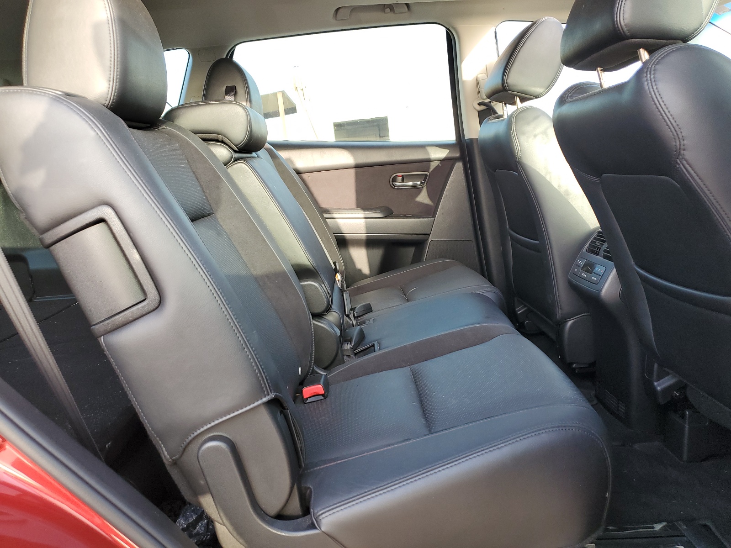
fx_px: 549
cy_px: 274
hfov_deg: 67.3
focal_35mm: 26
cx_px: 366
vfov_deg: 53.1
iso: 68
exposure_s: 1/120
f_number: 1.5
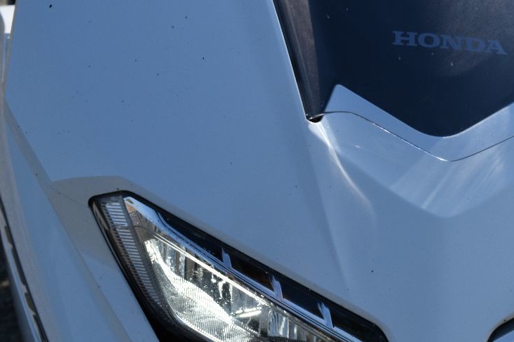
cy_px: 171
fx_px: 1199
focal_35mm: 84
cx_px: 398
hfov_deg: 23.9
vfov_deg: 16.3
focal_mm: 32
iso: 200
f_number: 10
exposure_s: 1/400
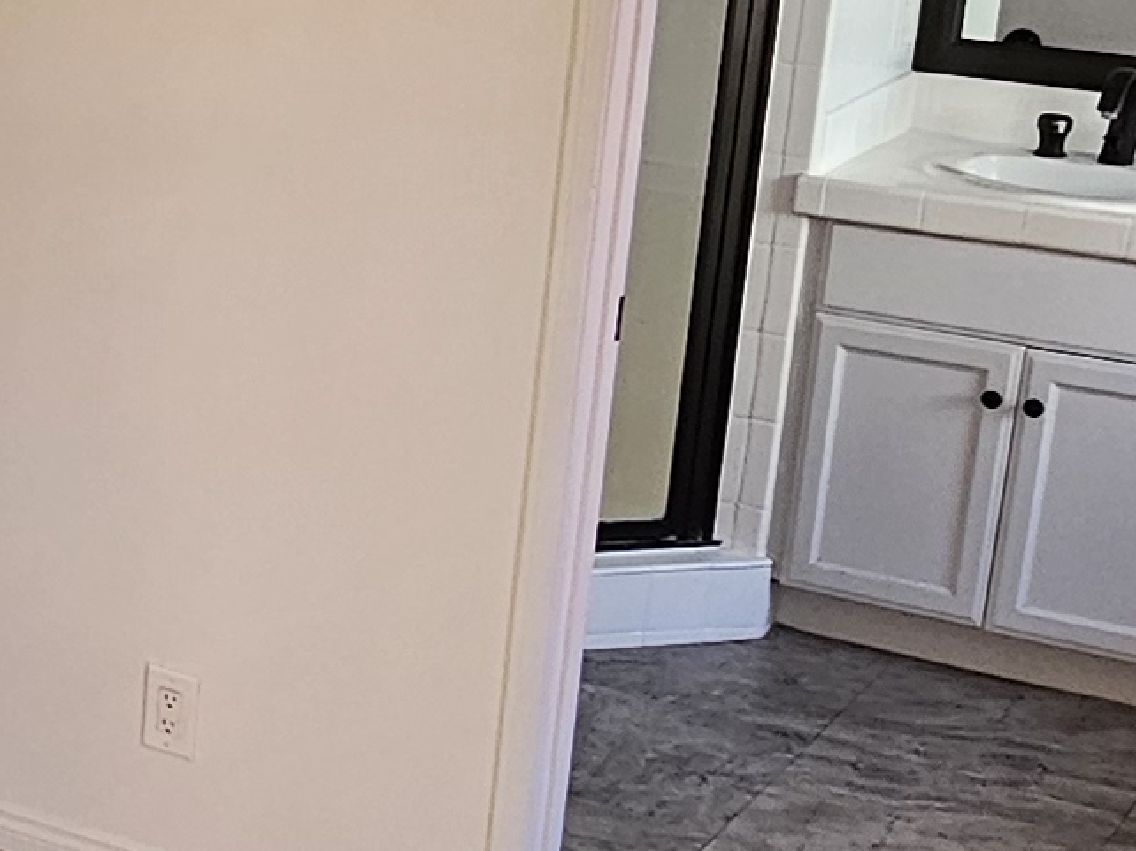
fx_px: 2657
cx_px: -370
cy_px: 464
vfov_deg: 18.2
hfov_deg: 21.6
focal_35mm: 81
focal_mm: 2.2
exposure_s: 1/60
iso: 100
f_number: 2.2
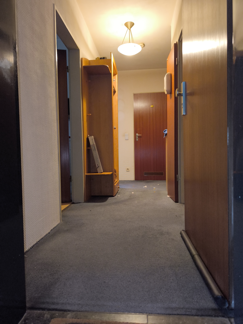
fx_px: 215
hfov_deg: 58.9
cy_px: 162
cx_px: 122
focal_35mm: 23
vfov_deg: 73.9
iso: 1250
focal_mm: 6.57
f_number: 1.6
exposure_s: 1/50
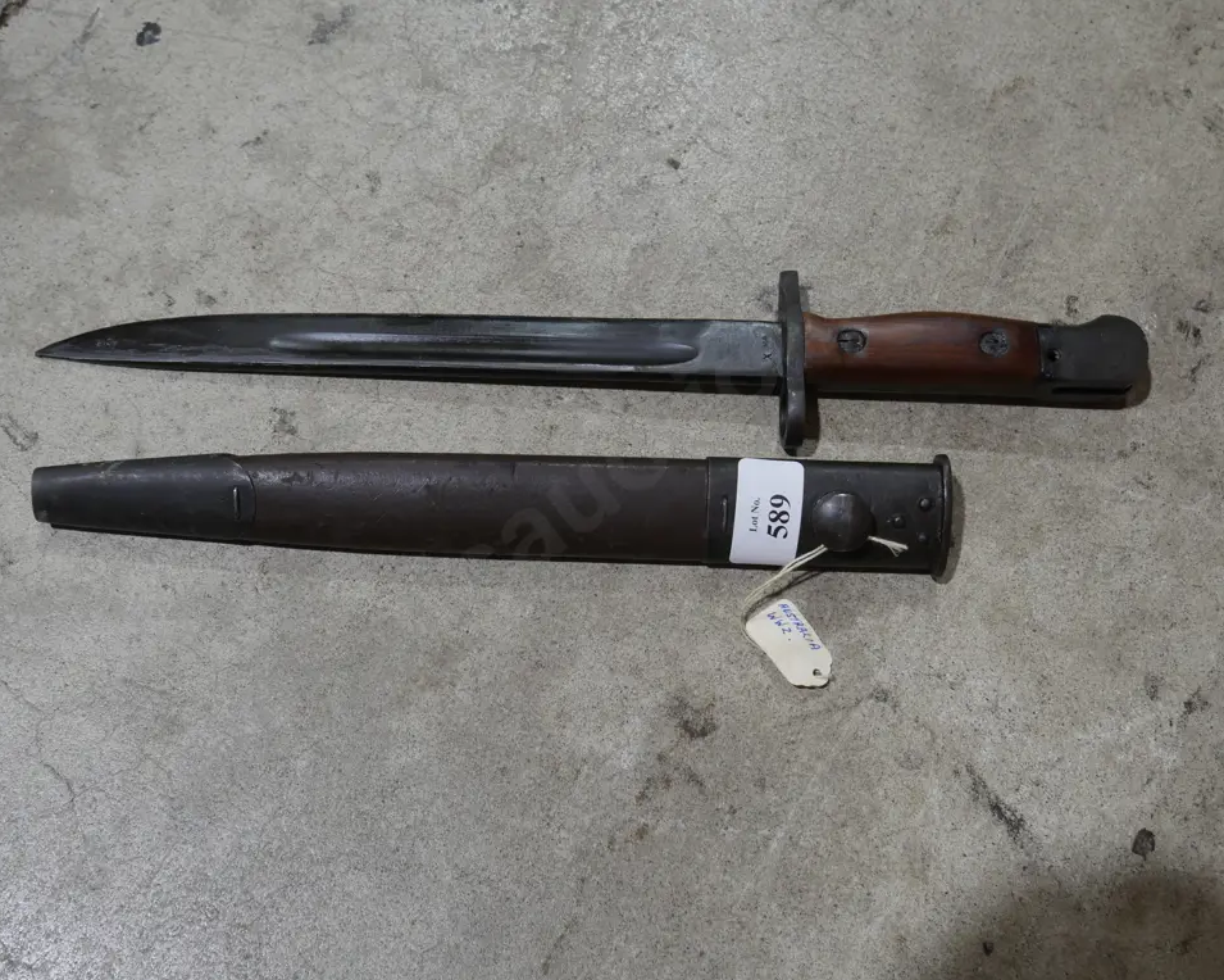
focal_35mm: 44
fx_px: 1594
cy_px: 492
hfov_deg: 42.0
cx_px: 592
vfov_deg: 34.2
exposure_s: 1/60
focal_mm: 21
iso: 320
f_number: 4.6
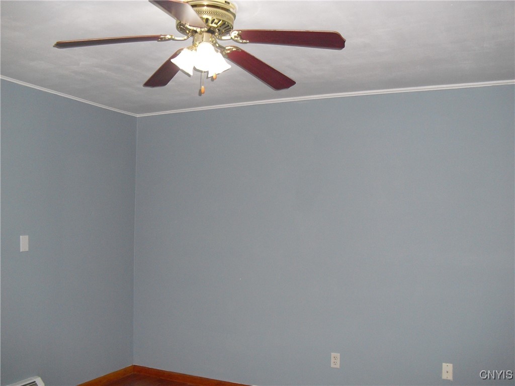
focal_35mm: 36
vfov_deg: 39.7
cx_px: 258
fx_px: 536
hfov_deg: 51.4
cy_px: 193
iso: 400
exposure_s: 1/60
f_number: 3.1
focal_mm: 6.3
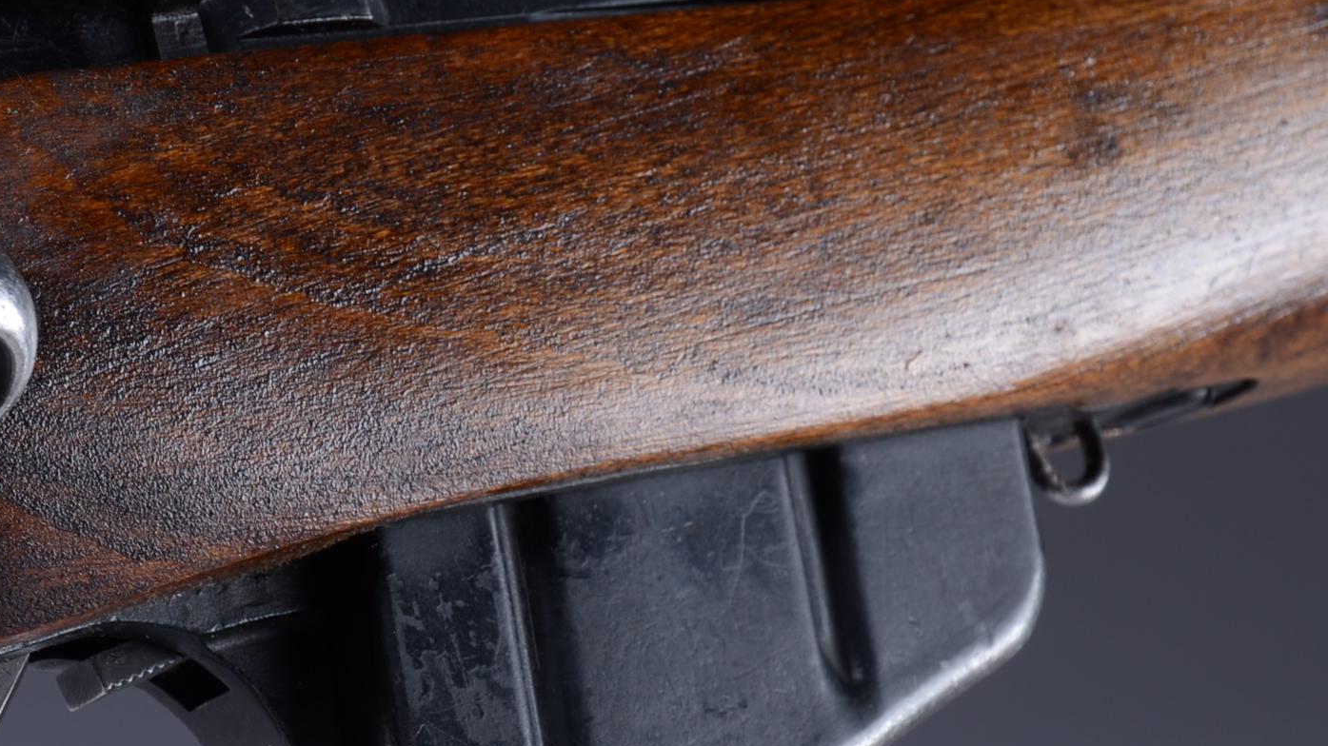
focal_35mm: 291
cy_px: 331
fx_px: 10242
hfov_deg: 7.4
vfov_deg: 4.2
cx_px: 307
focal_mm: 105
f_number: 13
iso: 125
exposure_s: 1/50
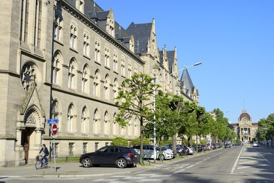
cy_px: 92
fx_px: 289
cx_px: 137
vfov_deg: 35.1
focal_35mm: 38
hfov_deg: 50.7
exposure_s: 1/250
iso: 200
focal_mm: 38
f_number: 13
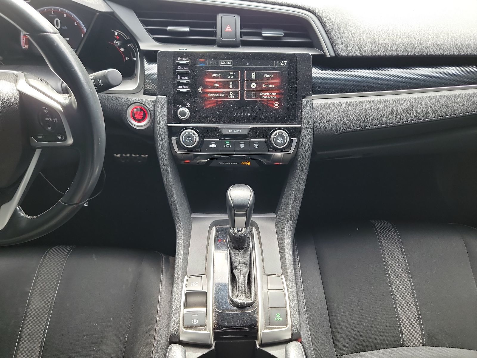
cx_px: 238
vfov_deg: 56.8
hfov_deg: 71.6
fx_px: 331
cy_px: 179
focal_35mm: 24
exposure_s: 1/59
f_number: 1.8
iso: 184
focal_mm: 6.7
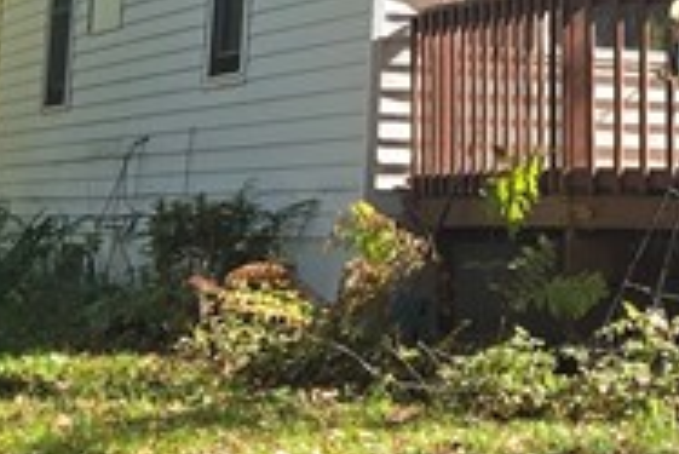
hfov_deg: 15.4
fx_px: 2473
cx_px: 625
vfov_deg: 10.1
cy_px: -254
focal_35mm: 131
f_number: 1.8
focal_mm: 5.4
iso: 25
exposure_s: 1/556
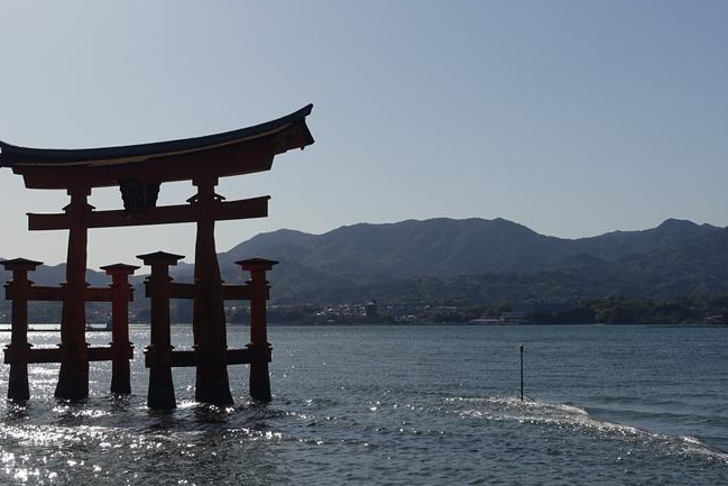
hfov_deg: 32.2
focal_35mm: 61
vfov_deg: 22.2
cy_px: 155
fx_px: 1234
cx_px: 175
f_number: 5.6
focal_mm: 12.2
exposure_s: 1/250
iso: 125
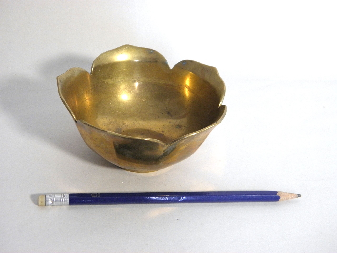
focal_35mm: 54
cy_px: 126
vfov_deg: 27.0
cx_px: 168
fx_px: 526
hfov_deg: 35.5
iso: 200
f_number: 4.1
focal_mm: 9.7
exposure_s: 1/25
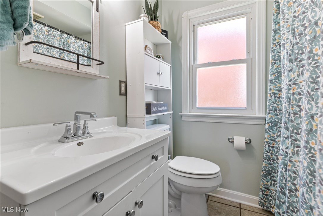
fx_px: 153
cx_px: 162
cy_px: 108
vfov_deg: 70.4
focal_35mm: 17
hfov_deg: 93.3
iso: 250
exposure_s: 1/1.25
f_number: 9
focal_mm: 17
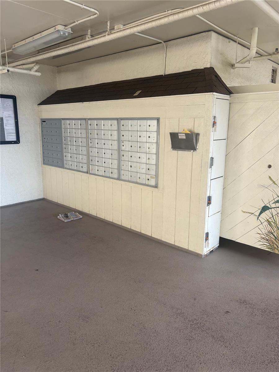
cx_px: 140
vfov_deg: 67.3
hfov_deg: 53.1
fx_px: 279
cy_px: 186
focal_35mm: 26
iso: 125
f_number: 1.6
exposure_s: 1/116
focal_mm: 5.96
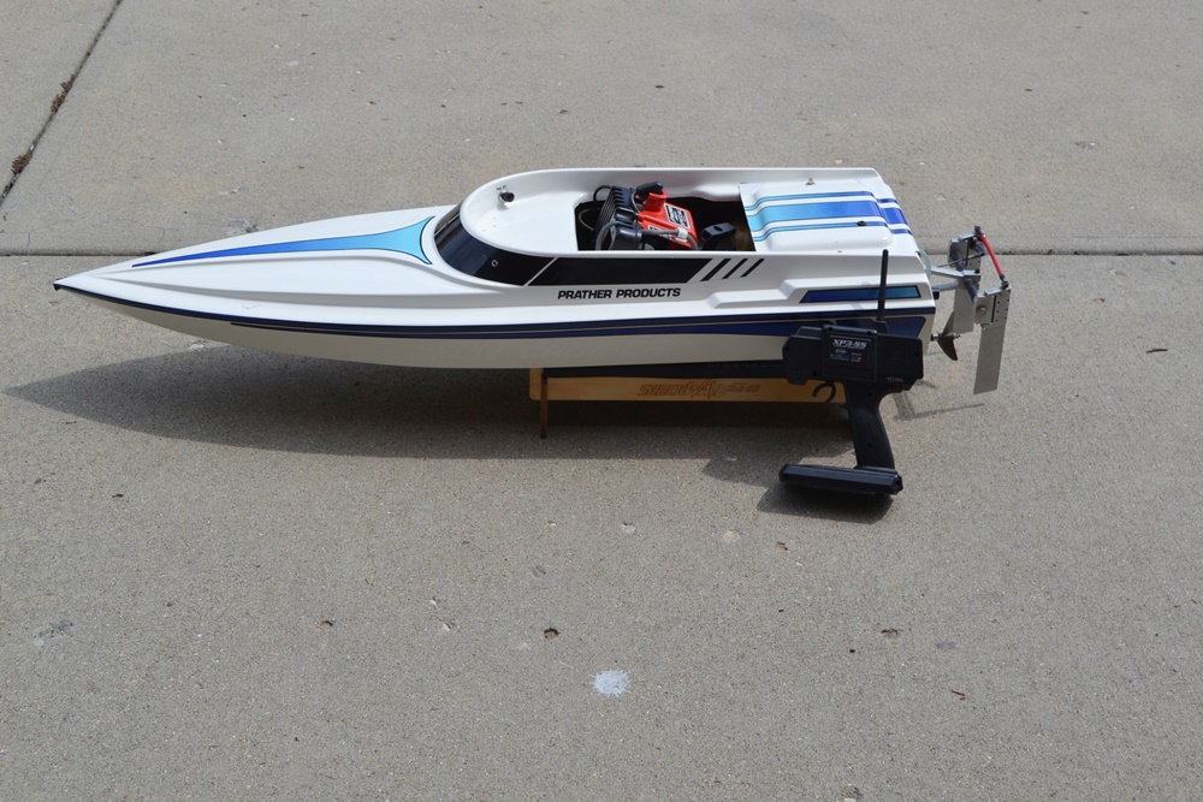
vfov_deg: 26.5
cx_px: 602
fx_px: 1704
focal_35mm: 51
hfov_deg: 38.9
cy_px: 401
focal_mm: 34
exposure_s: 1/250
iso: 100
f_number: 8
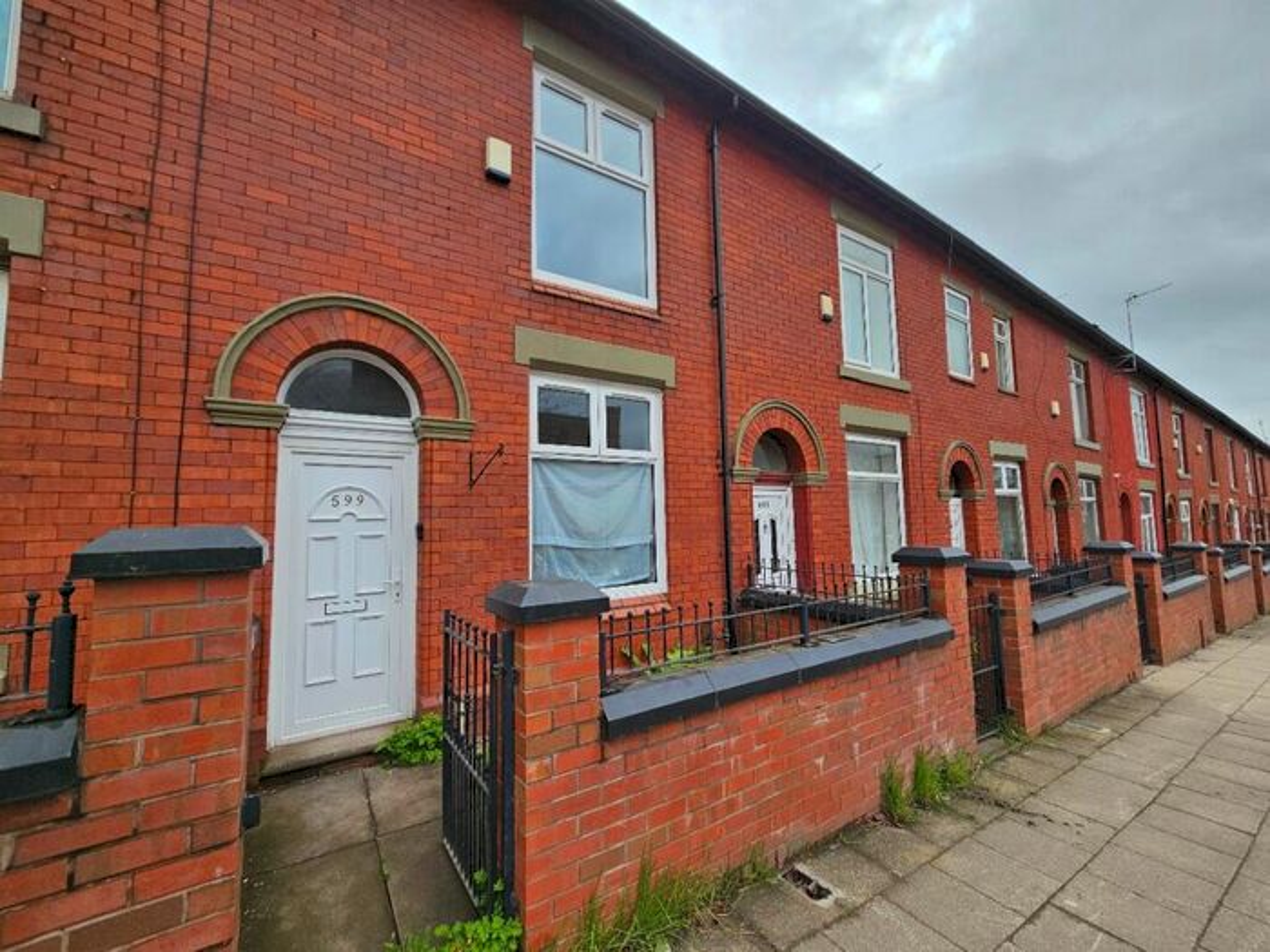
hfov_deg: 106.2
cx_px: 635
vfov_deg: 89.9
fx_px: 477
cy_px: 476
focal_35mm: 13
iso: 50
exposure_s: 1/997
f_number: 2.2
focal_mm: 2.2
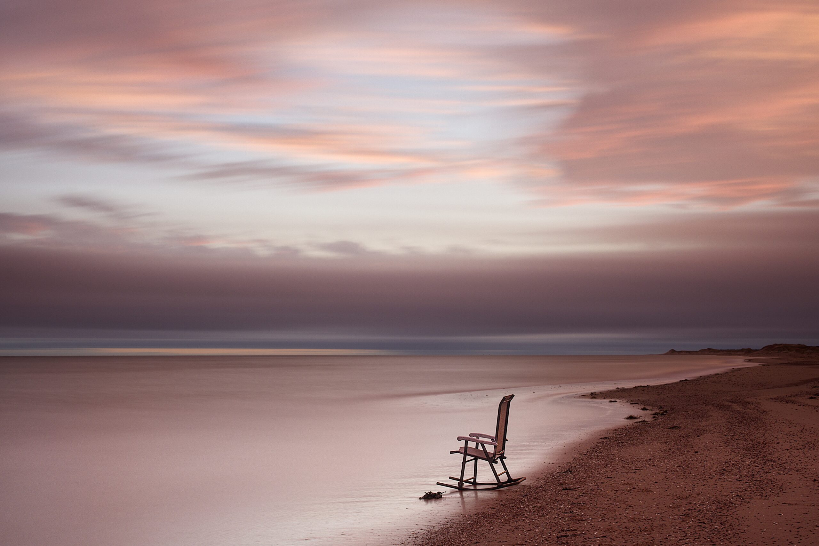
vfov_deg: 27.0
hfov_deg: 39.6
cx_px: 410
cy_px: 273
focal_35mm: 50
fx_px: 1137
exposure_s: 120
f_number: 11
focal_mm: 33
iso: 125
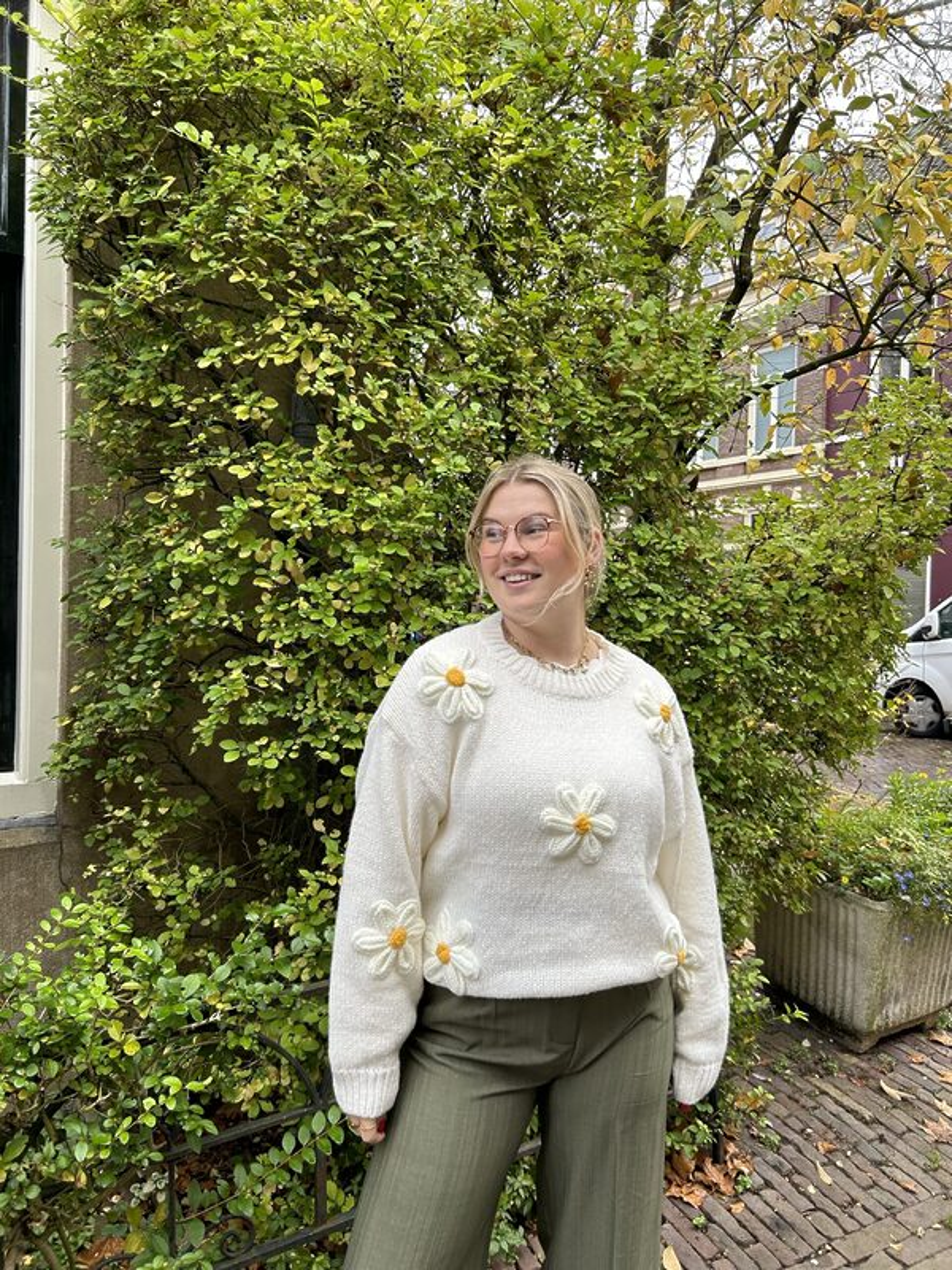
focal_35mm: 26
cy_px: 635
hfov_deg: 53.1
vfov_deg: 67.3
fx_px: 953
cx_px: 476
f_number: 1.5
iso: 50
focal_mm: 5.7
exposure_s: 1/138
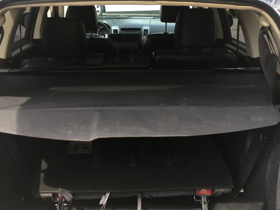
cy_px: 66
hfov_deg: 41.2
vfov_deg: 31.2
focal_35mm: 46
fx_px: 372
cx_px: 147
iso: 25
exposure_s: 1/135
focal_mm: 4.15
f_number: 2.2
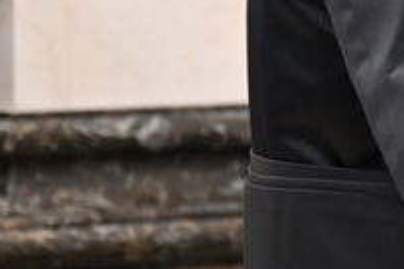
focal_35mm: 491
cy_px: 7
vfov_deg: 2.8
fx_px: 5505
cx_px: 907
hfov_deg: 4.1
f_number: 2.8
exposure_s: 1/160
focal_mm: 70
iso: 1000
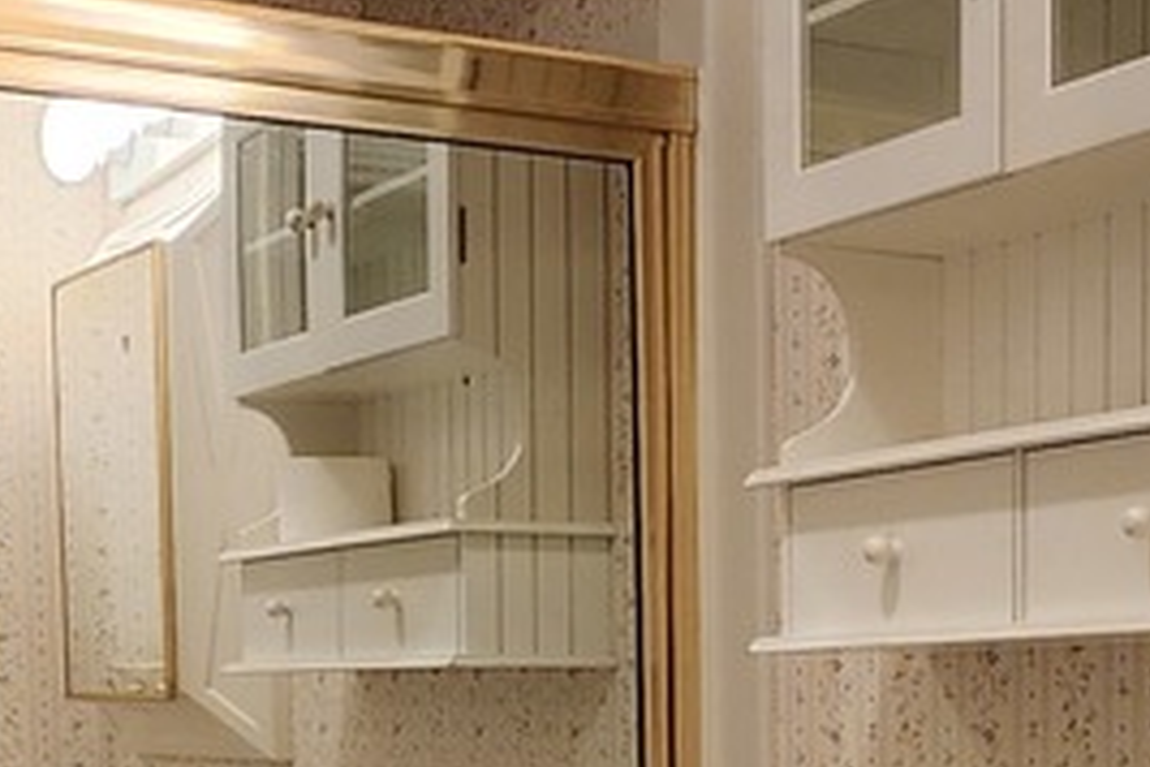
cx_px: 633
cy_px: 1008
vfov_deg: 17.5
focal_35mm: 73
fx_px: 2332
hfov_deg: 27.7
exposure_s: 1/60
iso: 125
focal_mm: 2.2
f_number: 2.2
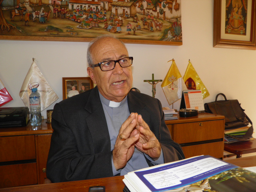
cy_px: 96
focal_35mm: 28
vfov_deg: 49.7
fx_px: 207
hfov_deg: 63.4
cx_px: 128
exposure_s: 1/30
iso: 100
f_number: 2.8
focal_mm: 4.9
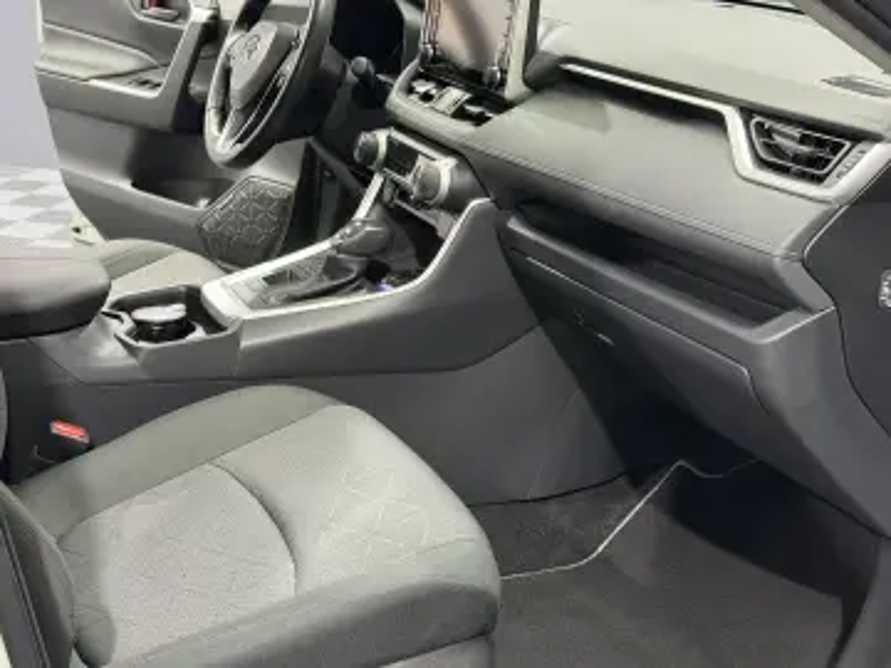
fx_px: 1235
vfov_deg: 30.3
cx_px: 446
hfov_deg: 39.7
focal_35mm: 48
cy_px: 334
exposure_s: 1/33
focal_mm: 6.76
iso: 500
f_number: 1.78
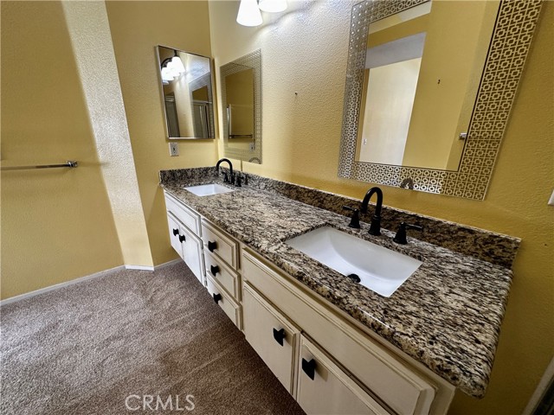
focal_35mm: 14
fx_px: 224
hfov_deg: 102.1
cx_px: 277
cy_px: 208
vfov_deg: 85.7
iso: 200
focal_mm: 2.22
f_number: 2.2
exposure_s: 1/120
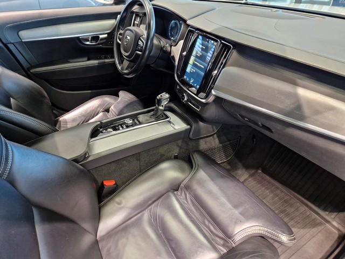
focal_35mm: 23
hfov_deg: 73.9
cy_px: 130
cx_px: 172
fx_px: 229
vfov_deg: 58.9
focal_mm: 5.4
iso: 400
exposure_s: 1/100
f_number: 1.8
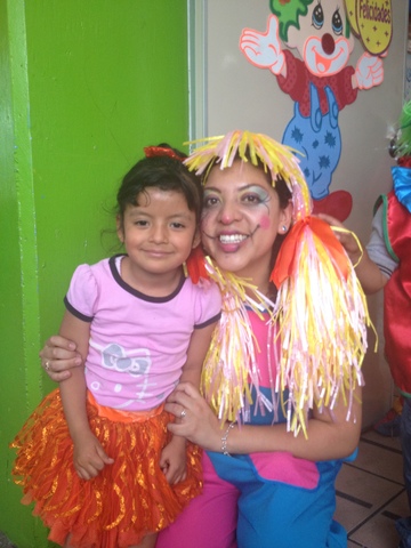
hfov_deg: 40.7
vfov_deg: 52.6
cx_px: 206
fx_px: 554
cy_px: 274
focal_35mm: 35
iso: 100
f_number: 2.4
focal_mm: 4.28
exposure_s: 1/120
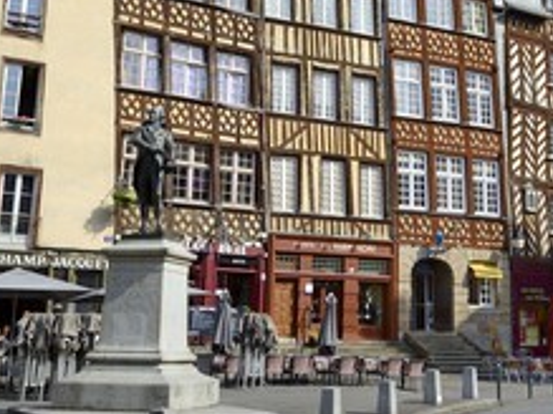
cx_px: 371
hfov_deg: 32.4
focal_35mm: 59
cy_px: 83
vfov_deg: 24.4
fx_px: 942
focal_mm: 32
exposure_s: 1/250
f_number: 11
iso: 200
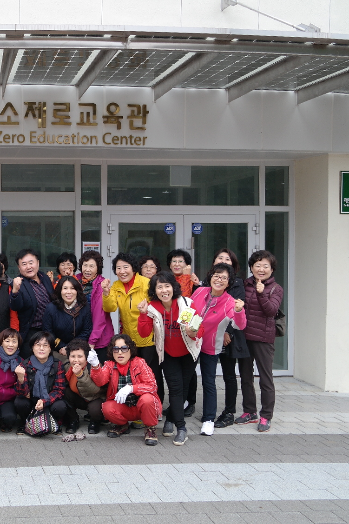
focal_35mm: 46
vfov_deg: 42.7
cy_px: 260
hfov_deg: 27.4
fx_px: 669
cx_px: -9
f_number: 3.5
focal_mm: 20
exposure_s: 1/80
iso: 100
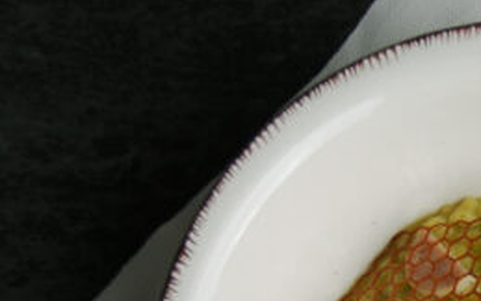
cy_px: 489
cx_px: 696
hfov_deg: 7.9
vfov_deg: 5.0
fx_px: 3403
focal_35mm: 260
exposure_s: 1/20
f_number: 4.8
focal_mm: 55
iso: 200
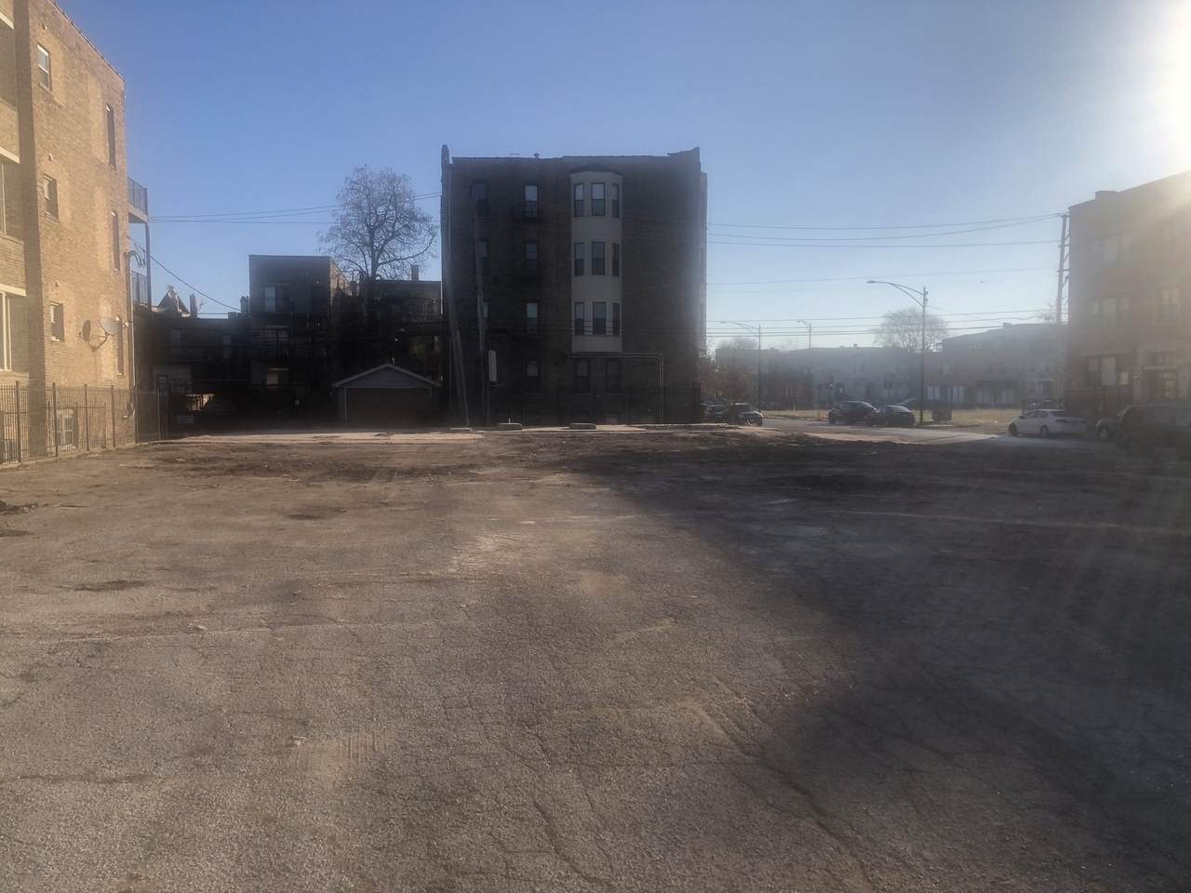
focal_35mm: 28
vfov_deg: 49.7
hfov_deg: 63.4
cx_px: 596
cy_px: 446
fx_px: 963
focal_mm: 3.99
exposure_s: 1/2208
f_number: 1.8
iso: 20
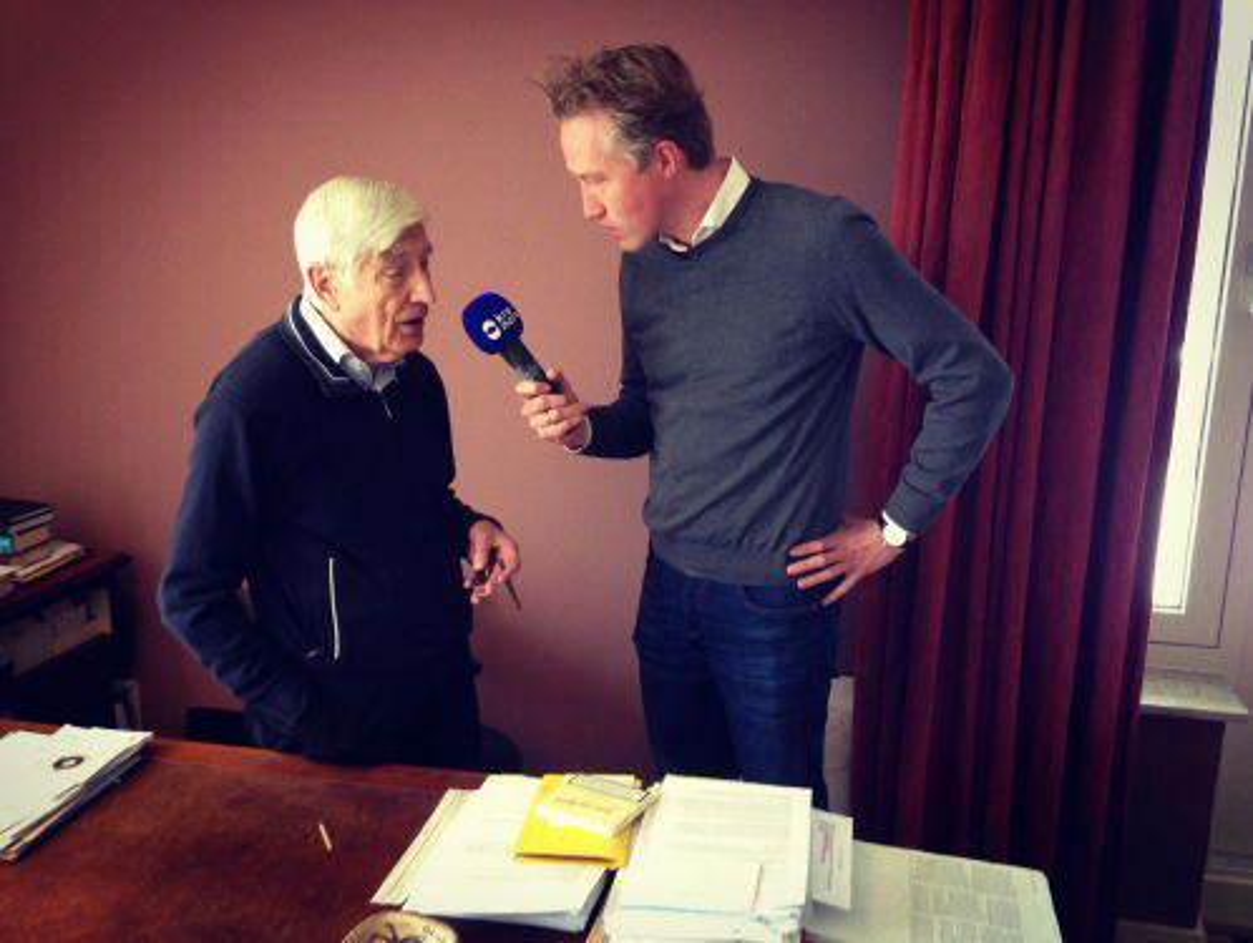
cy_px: 472
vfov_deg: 43.0
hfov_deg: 55.3
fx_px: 1196
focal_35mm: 33
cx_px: 626
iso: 200
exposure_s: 1/20
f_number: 2.4
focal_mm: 4.12
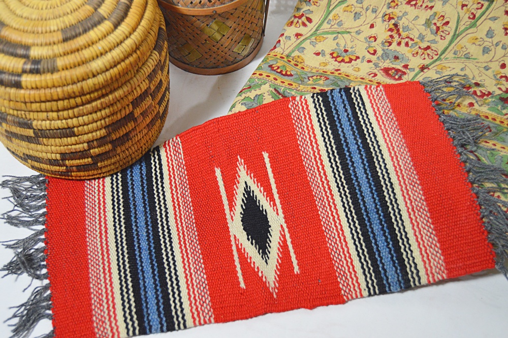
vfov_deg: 34.2
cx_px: 254
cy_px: 169
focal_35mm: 39
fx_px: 550
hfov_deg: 49.6
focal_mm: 26
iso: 800
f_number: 4
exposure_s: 1/60
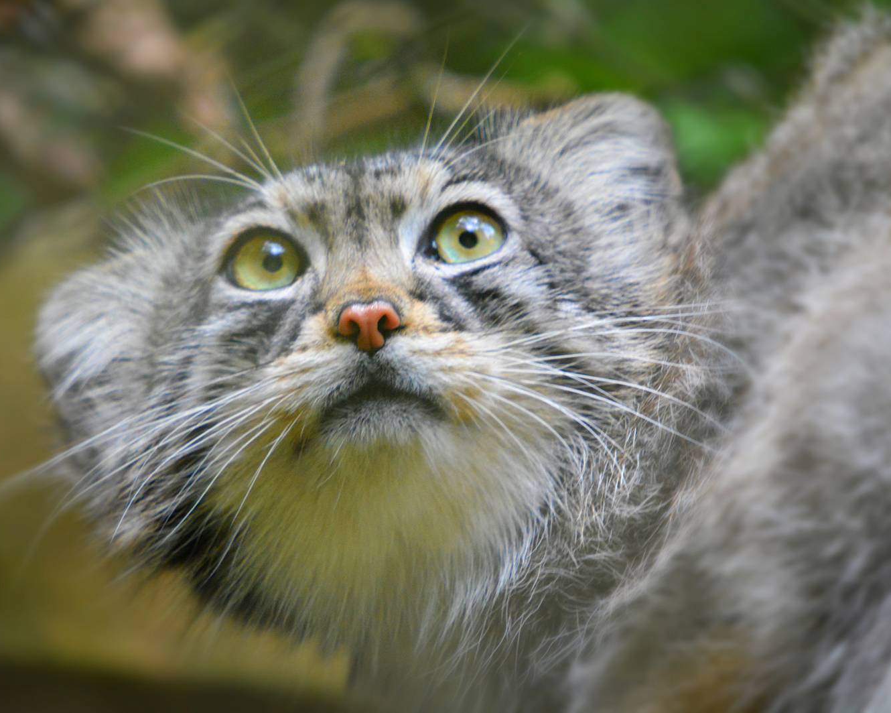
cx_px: 412
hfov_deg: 2.3
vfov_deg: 1.8
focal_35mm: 847
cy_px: 356
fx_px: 22336
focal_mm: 500
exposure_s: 1/500
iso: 2800
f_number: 6.3
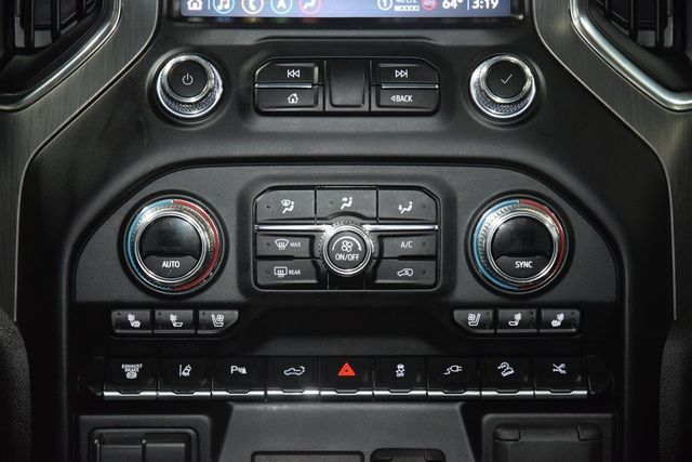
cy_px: 231
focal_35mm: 105
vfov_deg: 13.0
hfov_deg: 19.5
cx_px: 346
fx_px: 2019
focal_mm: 70
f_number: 4.5
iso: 2500
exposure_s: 1/30
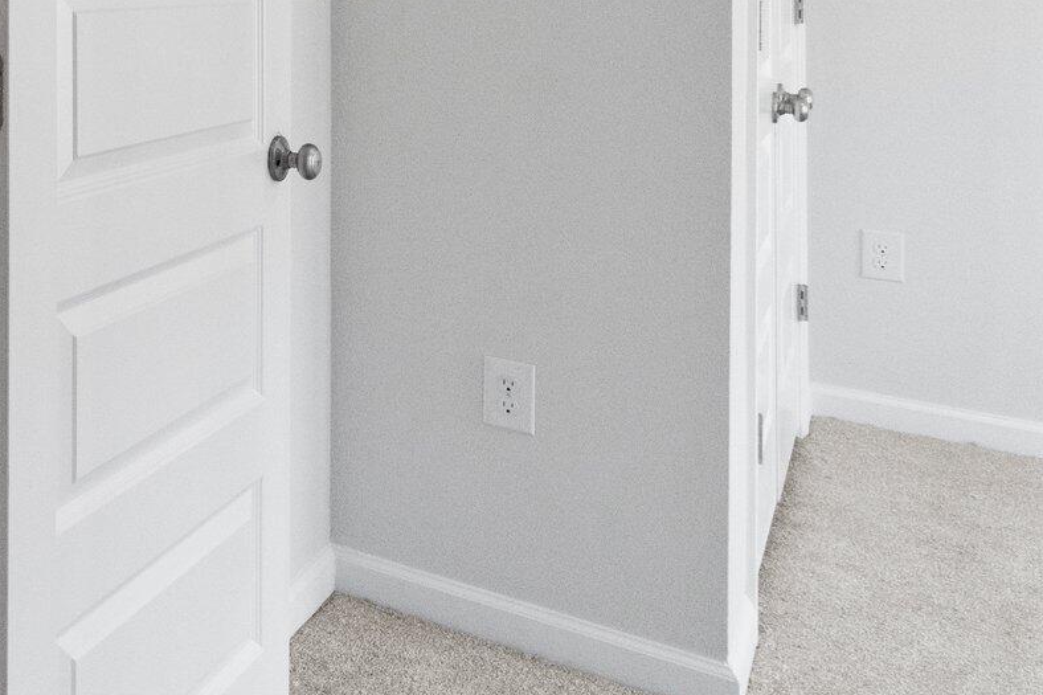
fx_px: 1130
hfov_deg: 35.9
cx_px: -267
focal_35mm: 39
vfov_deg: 31.3
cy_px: -22
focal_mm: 10
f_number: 8
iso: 800
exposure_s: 1/25
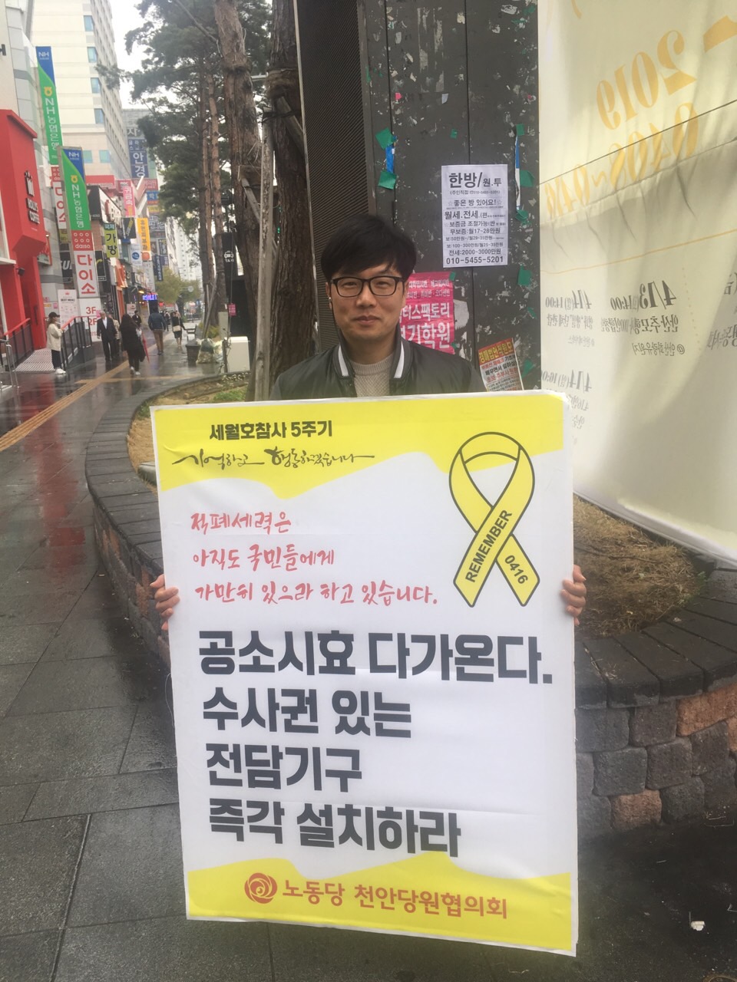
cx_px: 368
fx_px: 823
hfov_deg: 48.2
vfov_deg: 61.7
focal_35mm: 29
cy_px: 491
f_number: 2.2
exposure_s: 1/176
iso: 25
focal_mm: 4.15
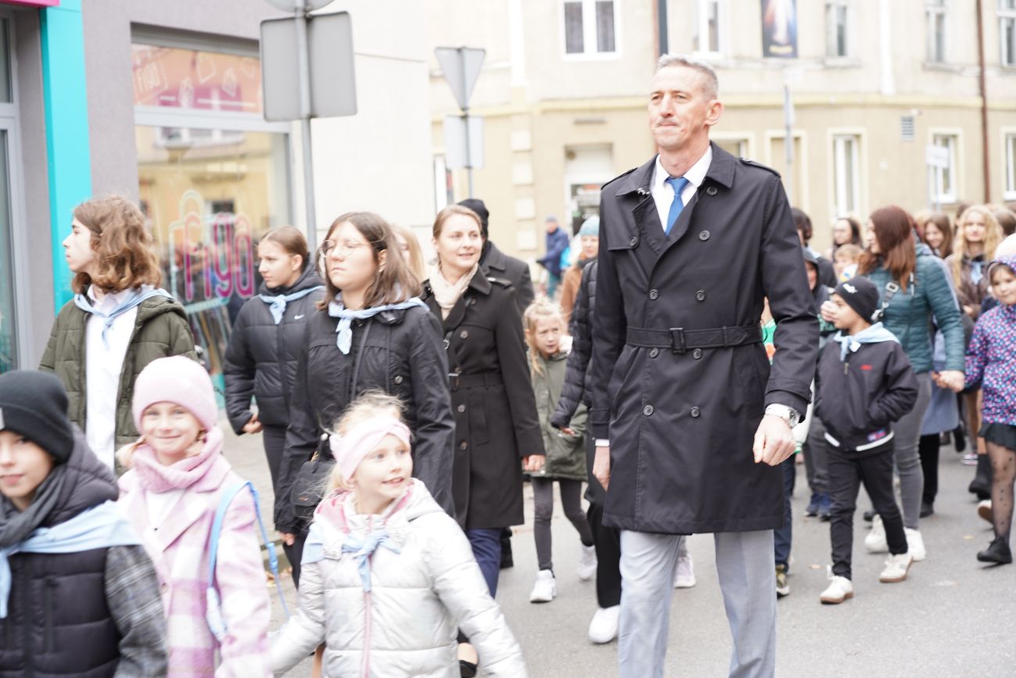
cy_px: 339
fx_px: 1919
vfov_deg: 20.0
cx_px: 508
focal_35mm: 68
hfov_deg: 29.7
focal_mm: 68
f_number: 4
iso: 320
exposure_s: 1/100
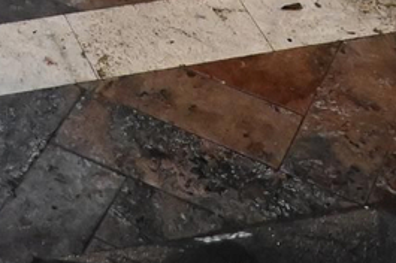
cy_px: -486
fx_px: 1593
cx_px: -24
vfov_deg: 8.2
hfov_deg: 13.9
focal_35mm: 145
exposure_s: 1/250
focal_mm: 16
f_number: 3.5
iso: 6400
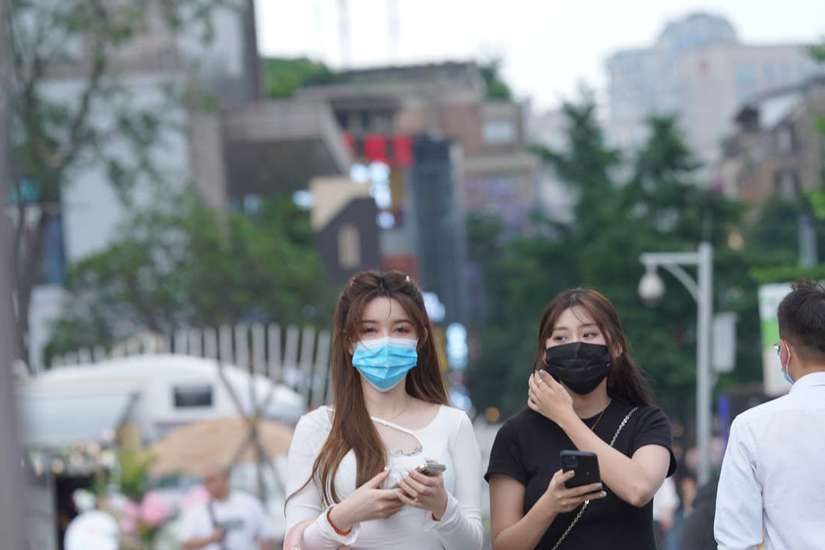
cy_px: 523
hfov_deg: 9.2
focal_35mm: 224
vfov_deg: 6.1
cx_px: 398
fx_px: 5132
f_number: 4
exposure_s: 1/400
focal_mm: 135
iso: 500
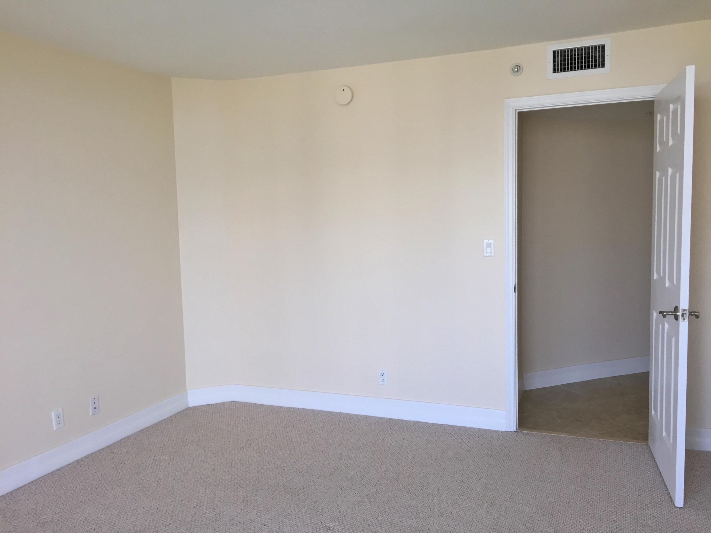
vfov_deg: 48.2
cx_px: 356
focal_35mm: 29
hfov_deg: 61.7
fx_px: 596
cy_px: 266
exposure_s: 1/40
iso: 40
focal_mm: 4.15
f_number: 2.2
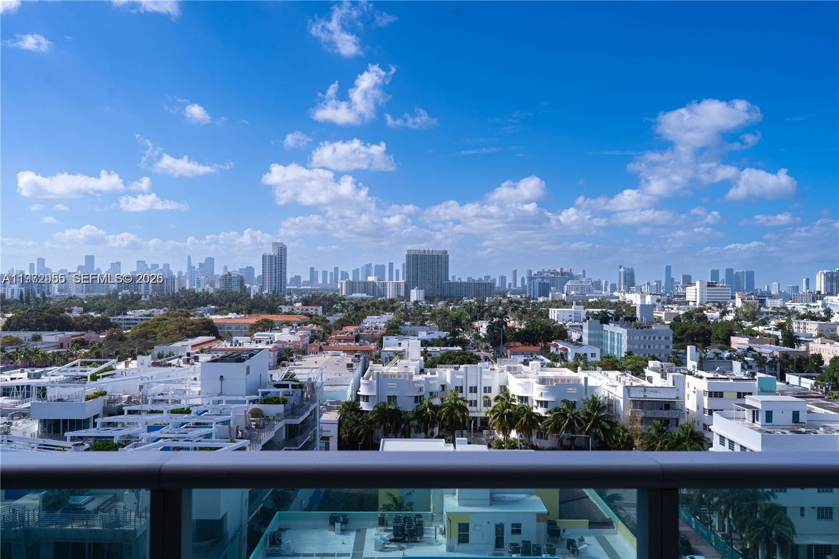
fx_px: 815
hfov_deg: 54.4
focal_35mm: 35
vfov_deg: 37.8
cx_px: 420
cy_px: 280
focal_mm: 35
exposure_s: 1/500
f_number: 8
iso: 100
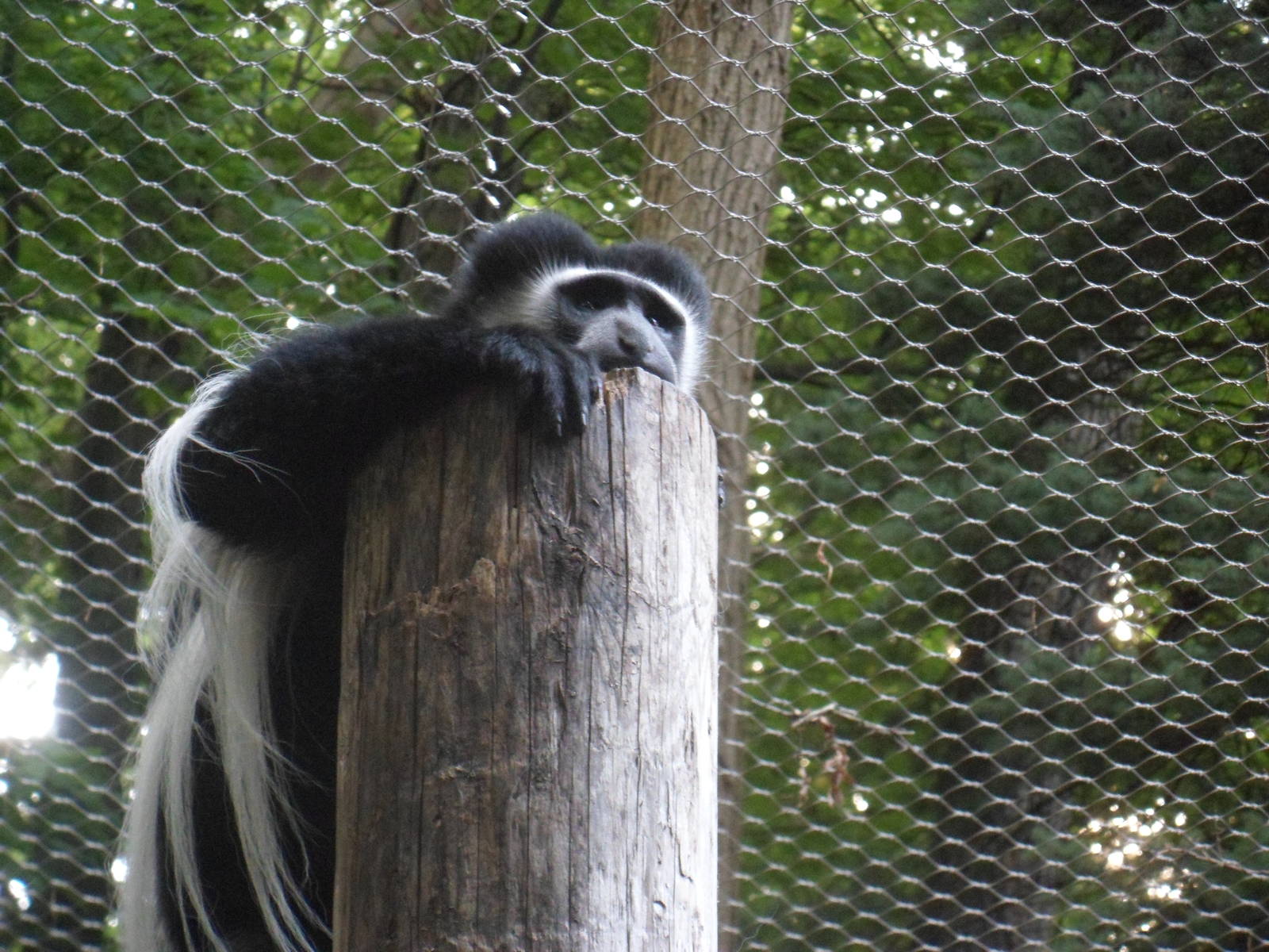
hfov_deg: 9.8
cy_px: 476
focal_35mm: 201
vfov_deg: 7.4
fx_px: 7369
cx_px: 634
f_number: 5.6
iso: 480
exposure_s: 1/30
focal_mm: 36.2
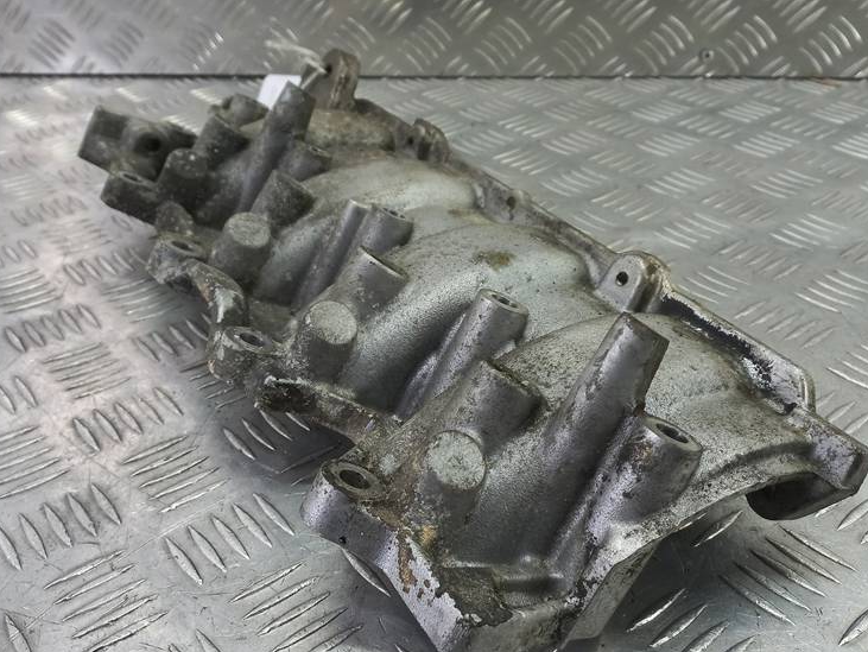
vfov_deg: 40.7
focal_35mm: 35
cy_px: 322
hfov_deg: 52.6
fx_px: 878
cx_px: 443
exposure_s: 1/50
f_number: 1.8
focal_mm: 4.6
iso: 80
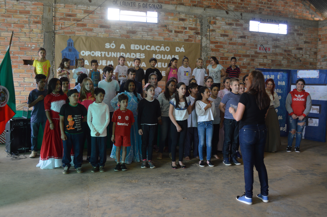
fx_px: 299
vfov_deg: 39.9
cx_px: 164
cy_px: 108
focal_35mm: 33
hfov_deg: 57.3
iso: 400
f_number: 3.8
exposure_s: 1/30
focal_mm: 22
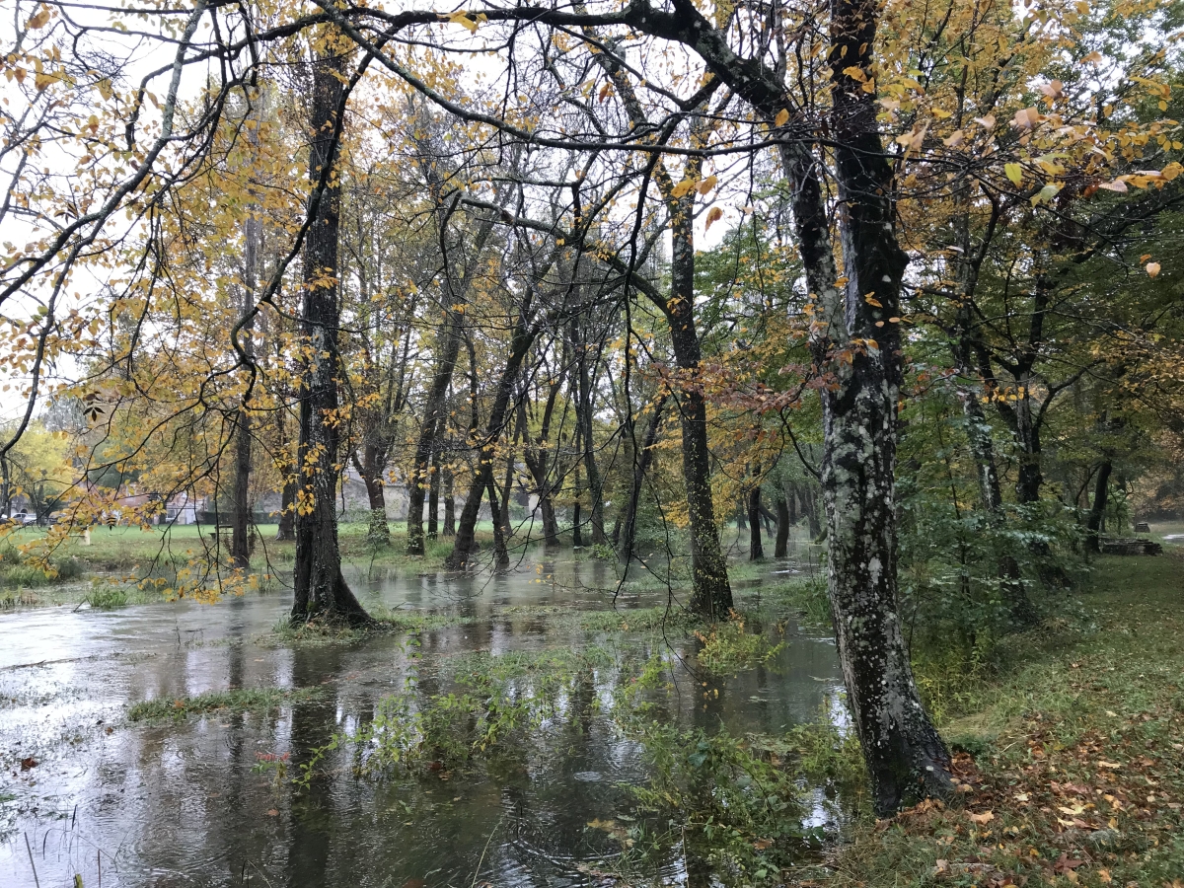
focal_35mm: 28
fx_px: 958
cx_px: 592
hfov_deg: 63.4
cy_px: 444
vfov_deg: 49.7
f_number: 1.8
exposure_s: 1/100
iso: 32
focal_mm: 4
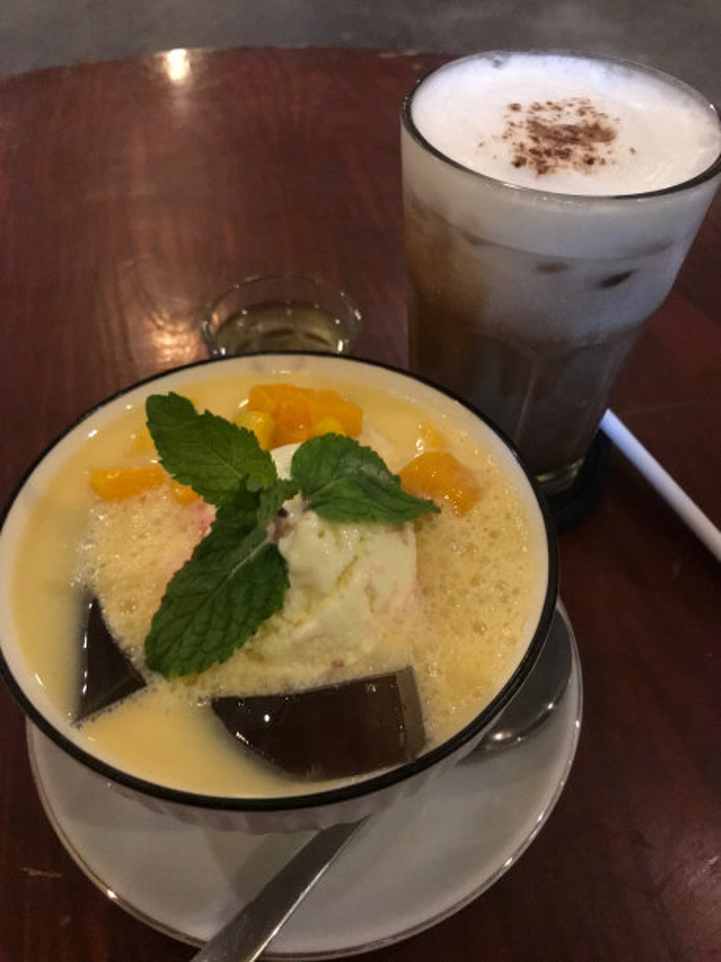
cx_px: 360
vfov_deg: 63.4
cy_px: 481
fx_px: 778
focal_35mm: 28
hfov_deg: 49.7
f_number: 1.8
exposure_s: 1/17
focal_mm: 3.99
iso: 320
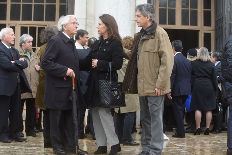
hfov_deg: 26.6
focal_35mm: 76
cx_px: 108
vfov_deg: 18.0
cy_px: 81
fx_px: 490
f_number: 5.6
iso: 800
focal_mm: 70
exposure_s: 1/640
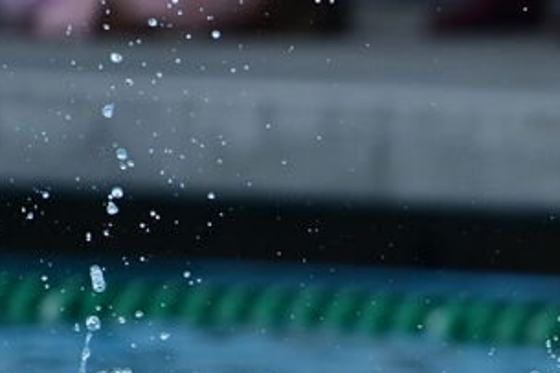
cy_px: 485
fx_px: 17132
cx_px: 1045
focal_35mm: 1102
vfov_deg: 1.2
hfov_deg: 1.9
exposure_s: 1/1000
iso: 1000
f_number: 4
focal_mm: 280
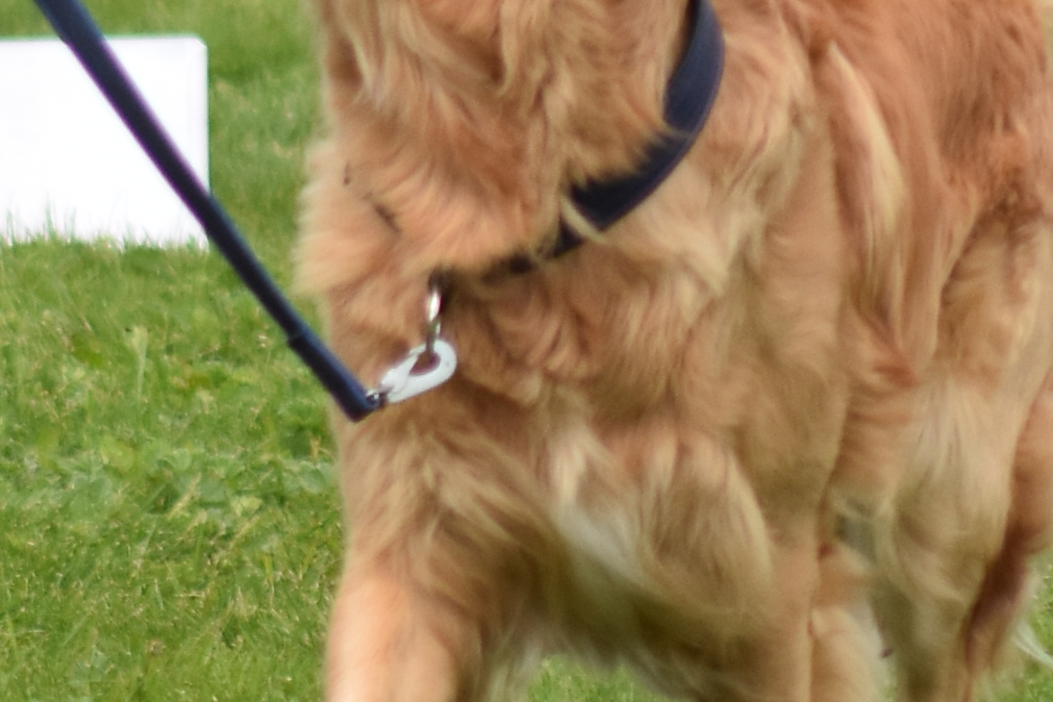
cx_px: 89
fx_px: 52909
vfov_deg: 0.8
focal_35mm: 1809
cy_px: -556
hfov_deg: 1.1
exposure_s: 1/1600
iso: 400
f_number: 5.6
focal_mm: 220
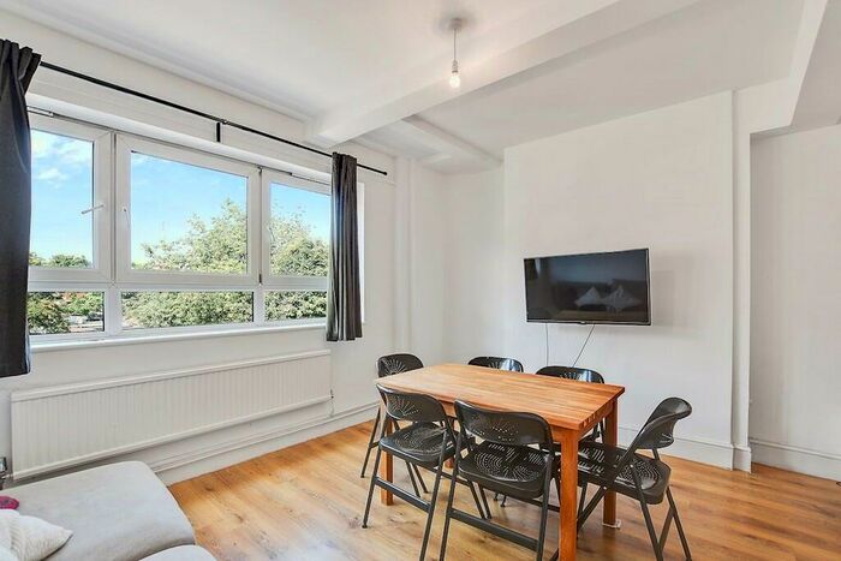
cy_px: 280
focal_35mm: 15
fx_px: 350
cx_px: 420
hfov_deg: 100.4
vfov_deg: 77.4
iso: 100
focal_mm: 10
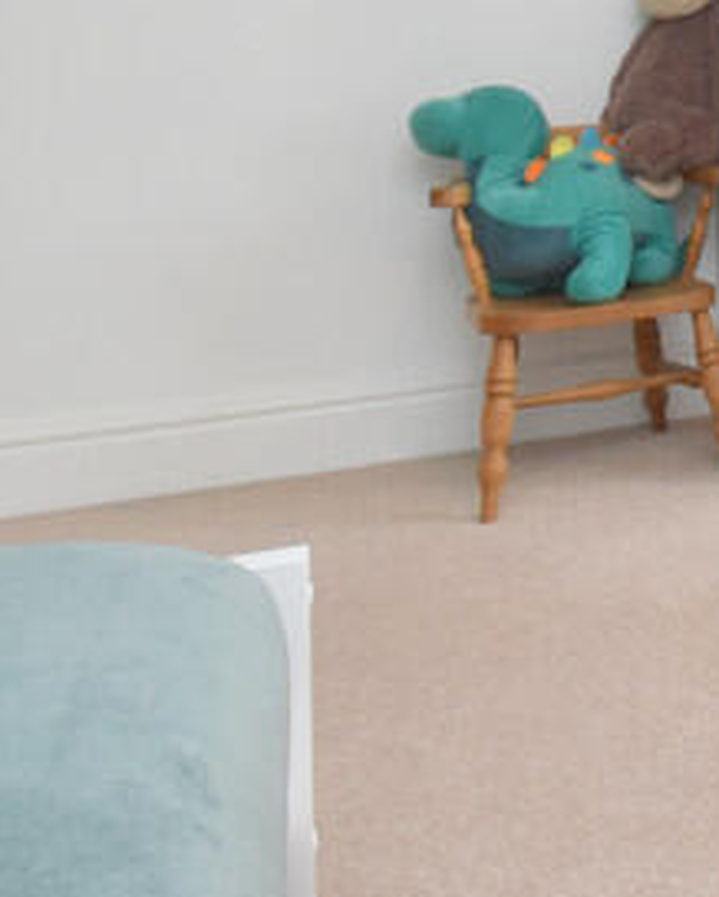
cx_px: 1395
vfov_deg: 31.7
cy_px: -64
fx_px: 1408
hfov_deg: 19.1
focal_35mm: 53
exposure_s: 1/160
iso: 400
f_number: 9
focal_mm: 10
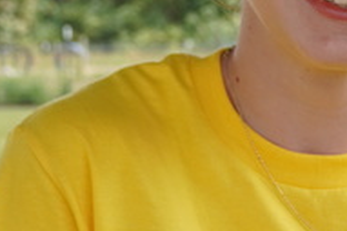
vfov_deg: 7.1
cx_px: 560
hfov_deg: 10.2
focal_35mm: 193
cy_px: 66
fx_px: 1859
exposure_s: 1/250
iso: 100
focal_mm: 24
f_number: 4.5
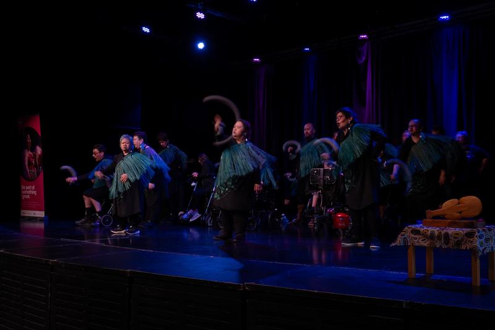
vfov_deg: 35.9
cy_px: 165
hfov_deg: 51.9
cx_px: 248
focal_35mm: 37
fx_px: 509
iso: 100
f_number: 10
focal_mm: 37
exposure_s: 1/6
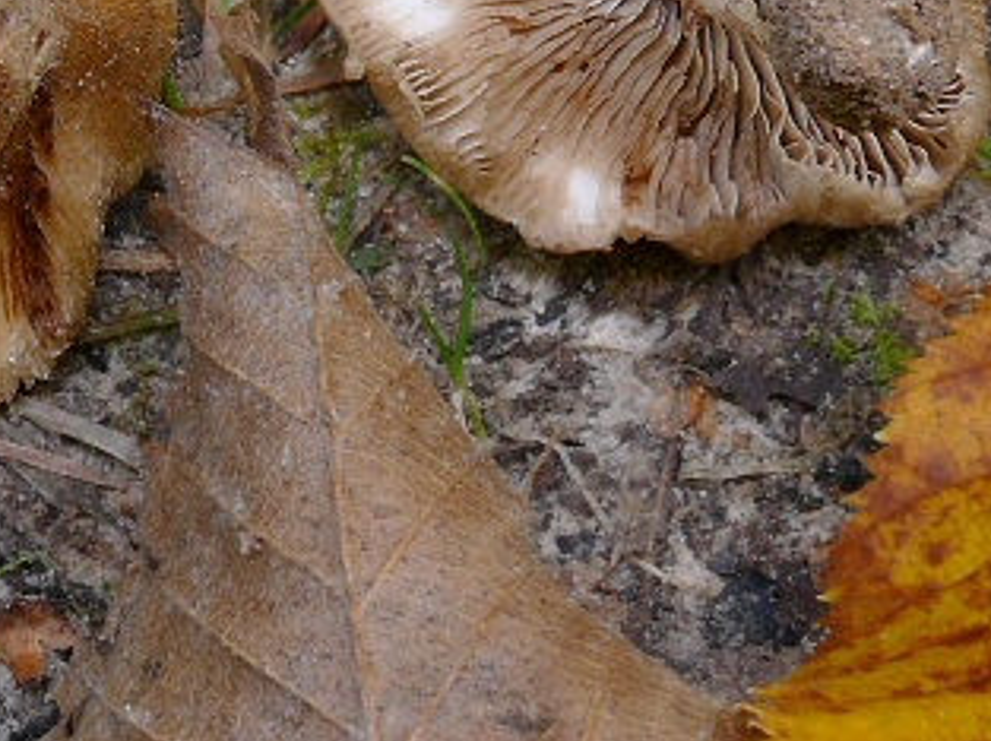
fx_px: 4804
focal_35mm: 168
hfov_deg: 11.6
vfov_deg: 8.7
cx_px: -76
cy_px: -74
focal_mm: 16
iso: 100
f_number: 11
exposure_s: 1/3.2
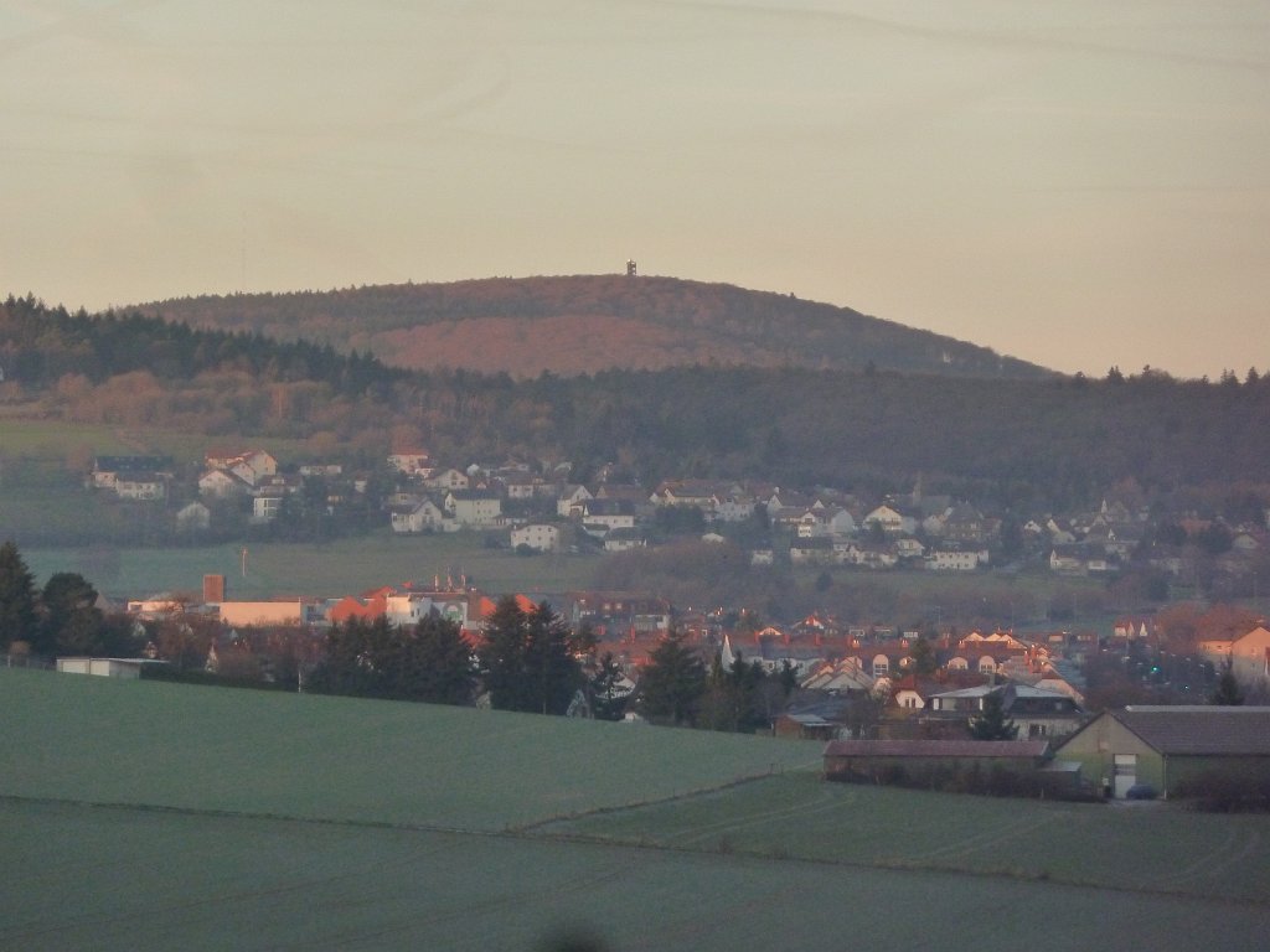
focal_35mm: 260
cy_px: 476
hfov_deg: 7.6
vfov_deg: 5.7
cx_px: 635
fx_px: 9539
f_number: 4.7
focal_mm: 42.6
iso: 400
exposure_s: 1/200
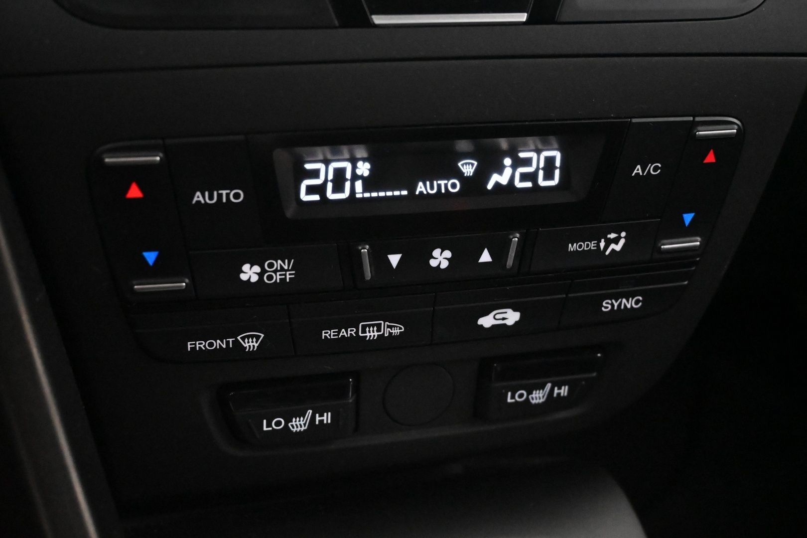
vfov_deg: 29.4
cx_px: 404
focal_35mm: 46
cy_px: 269
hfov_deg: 43.0
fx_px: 1025
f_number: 4.8
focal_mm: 30.5
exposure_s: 1/50
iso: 11400
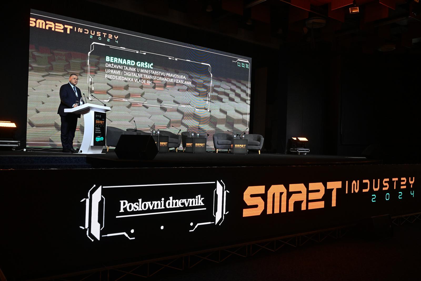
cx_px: 210
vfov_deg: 41.1
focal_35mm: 32
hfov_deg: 58.7
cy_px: 140
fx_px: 374
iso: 5000
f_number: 5
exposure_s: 1/250
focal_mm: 32
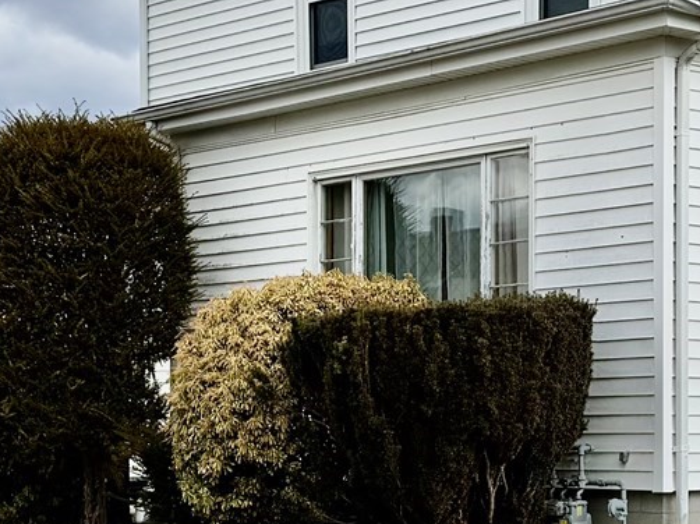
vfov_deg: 14.9
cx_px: 435
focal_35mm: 98
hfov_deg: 20.0
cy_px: 477
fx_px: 1981
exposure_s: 1/4310
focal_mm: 6.76
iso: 80
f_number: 1.78
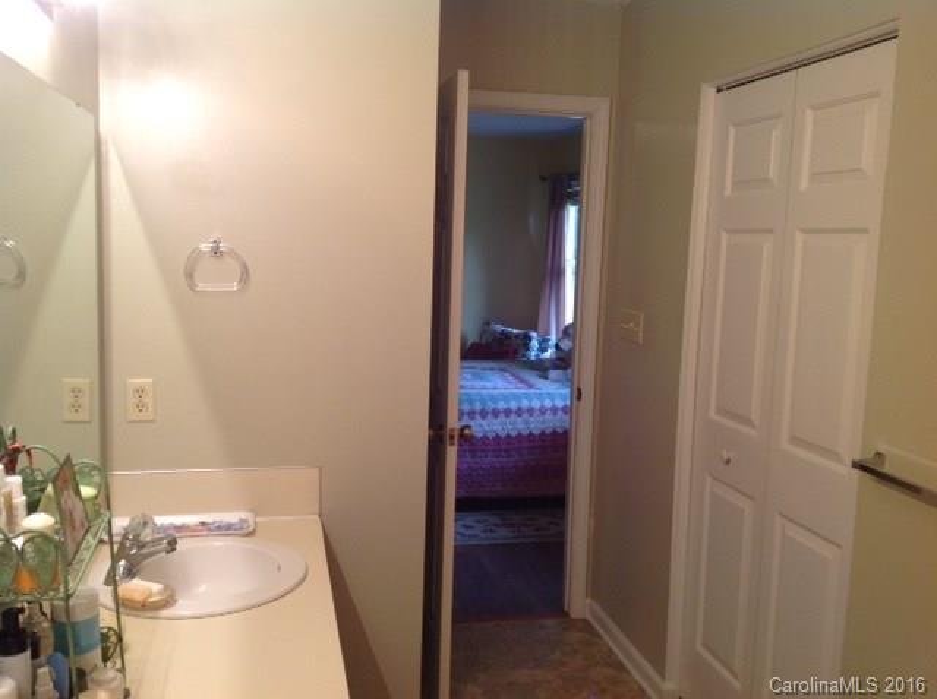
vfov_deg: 40.6
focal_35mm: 35
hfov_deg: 52.7
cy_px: 350
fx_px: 946
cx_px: 468
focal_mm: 4.28
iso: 50
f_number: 2.4
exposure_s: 1/40
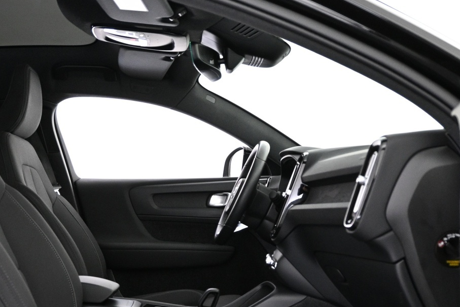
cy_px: 231
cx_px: 192
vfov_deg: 26.2
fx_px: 650
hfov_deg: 38.8
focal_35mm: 51
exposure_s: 1/25
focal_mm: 19
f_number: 3.8
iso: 1600
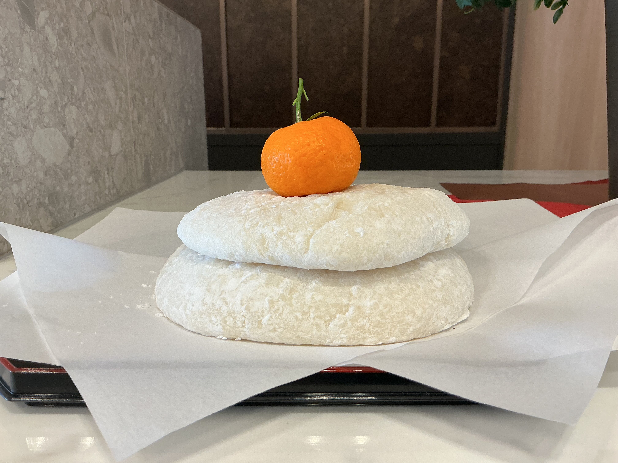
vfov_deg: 48.2
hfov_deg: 61.7
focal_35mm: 29
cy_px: 232
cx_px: 309
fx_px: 518
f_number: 1.8
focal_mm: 3
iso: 64
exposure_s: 1/120
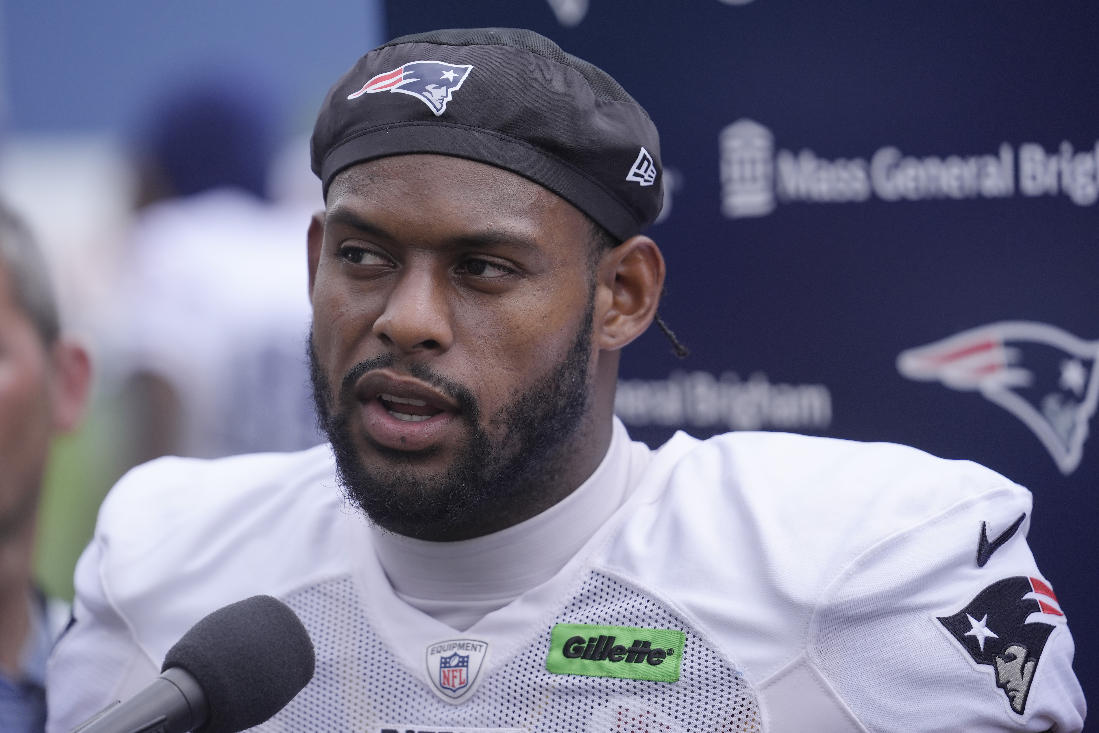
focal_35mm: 200
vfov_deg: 6.9
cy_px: 366
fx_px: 6105
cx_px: 550
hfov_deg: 10.3
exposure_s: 1/6400
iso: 640
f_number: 3.5
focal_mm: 200
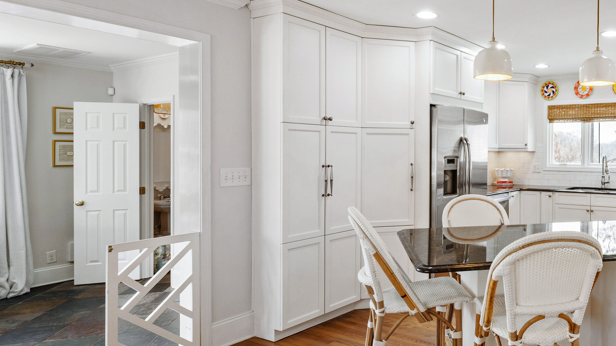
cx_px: 487
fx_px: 425
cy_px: 138
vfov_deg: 44.1
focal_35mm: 26
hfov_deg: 65.8
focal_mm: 10
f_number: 8
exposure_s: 1/4
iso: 100
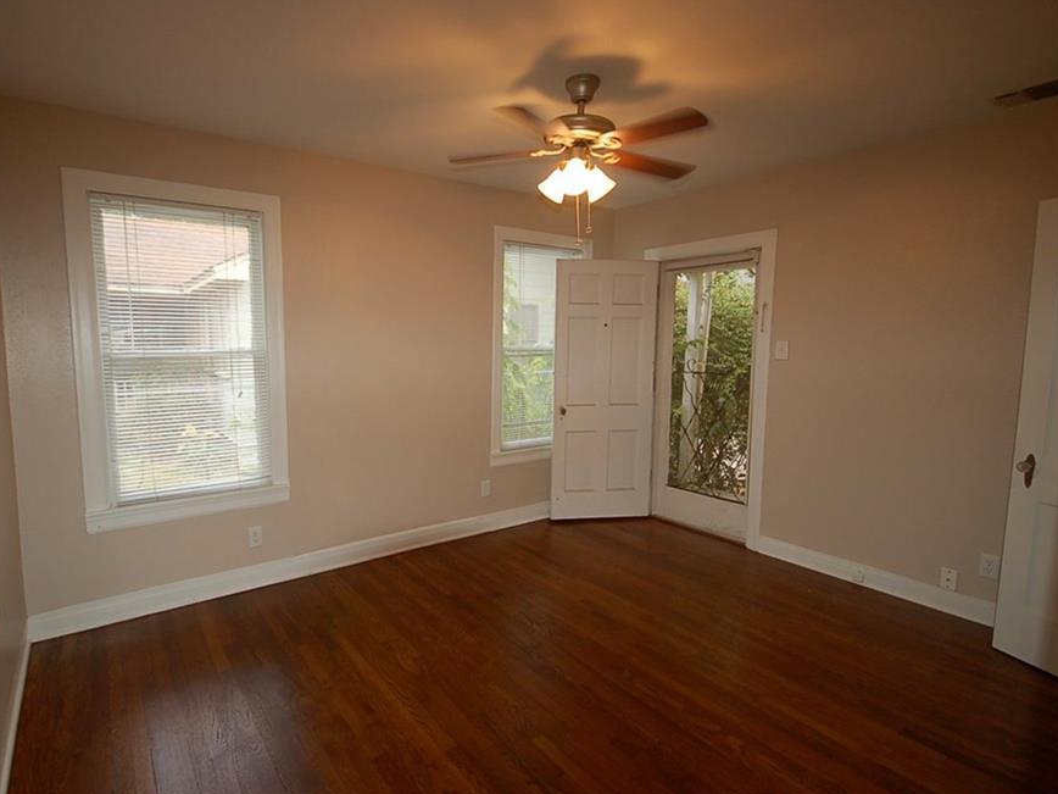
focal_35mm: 17
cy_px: 384
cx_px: 457
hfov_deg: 90.5
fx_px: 520
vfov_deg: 74.7
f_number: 4
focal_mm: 10
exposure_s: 1/60
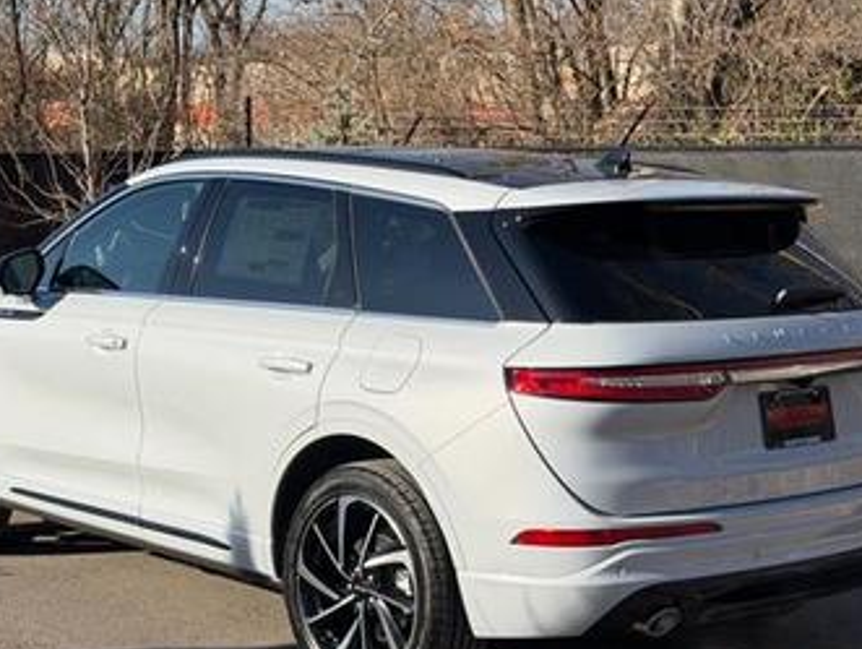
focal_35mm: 73
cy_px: 425
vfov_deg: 20.1
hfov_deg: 26.6
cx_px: 383
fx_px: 1820
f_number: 1.78
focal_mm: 6.76
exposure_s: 1/5208
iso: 64
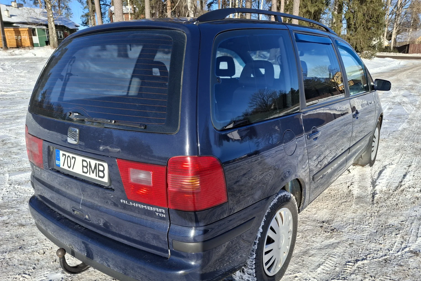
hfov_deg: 67.4
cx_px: 215
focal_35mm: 27
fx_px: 316
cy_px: 150
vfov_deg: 47.9
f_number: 1.8
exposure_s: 1/1715
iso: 32
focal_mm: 4.69
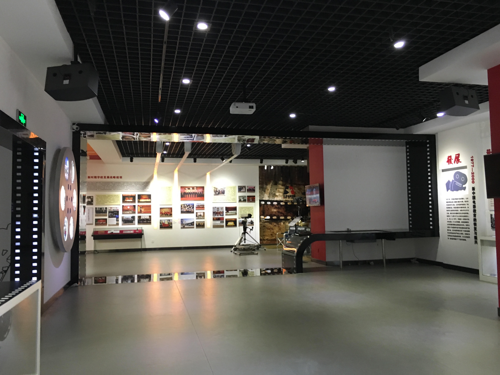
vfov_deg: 48.2
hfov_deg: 61.7
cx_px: 250
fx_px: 419
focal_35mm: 29
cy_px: 188
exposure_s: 1/33
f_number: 2.2
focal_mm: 4.15
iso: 200
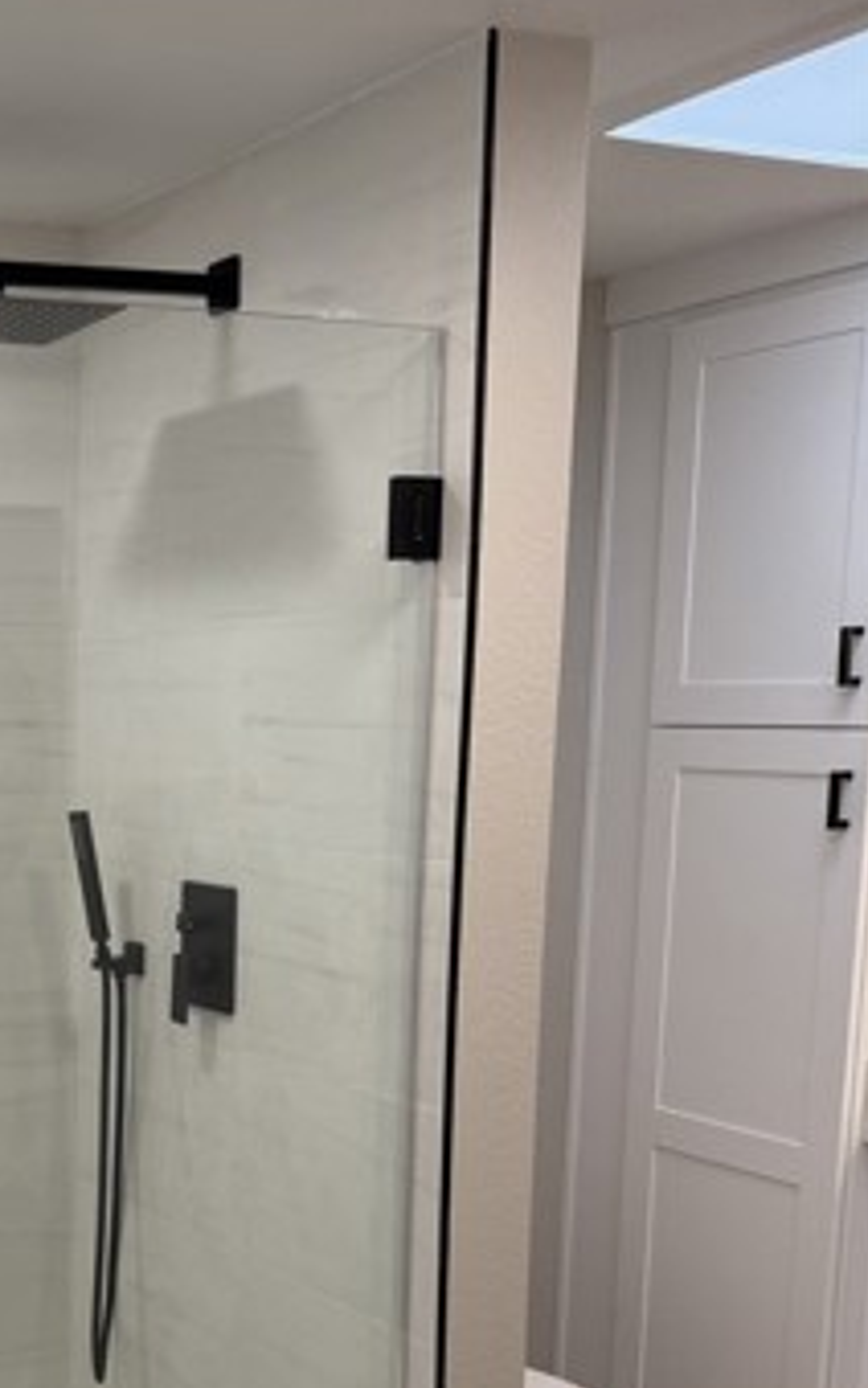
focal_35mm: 48
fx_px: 1816
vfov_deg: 40.5
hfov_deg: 24.9
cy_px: 1056
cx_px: -102
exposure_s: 1/149
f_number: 1.78
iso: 100
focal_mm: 6.76
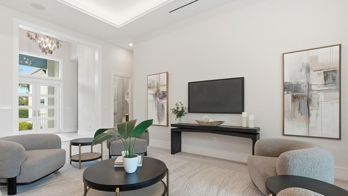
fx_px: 157
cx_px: 172
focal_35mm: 17
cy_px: 109
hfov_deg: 95.9
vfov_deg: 63.7
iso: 200
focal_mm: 16
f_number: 9
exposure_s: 1/30
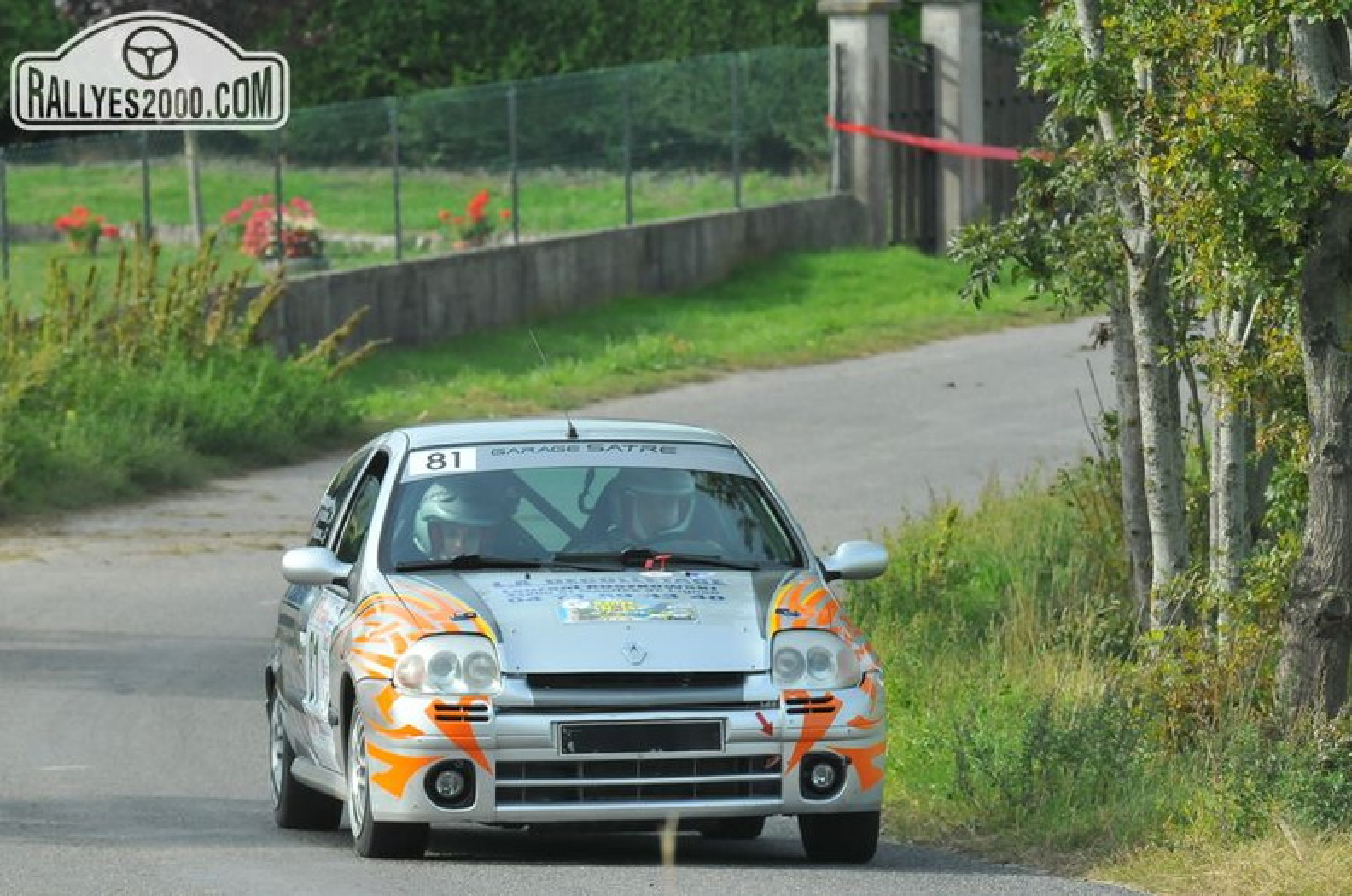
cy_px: 448
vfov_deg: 3.0
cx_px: 676
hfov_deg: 4.6
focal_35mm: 450
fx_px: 16869
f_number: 11
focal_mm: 300
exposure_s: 1/800
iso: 800
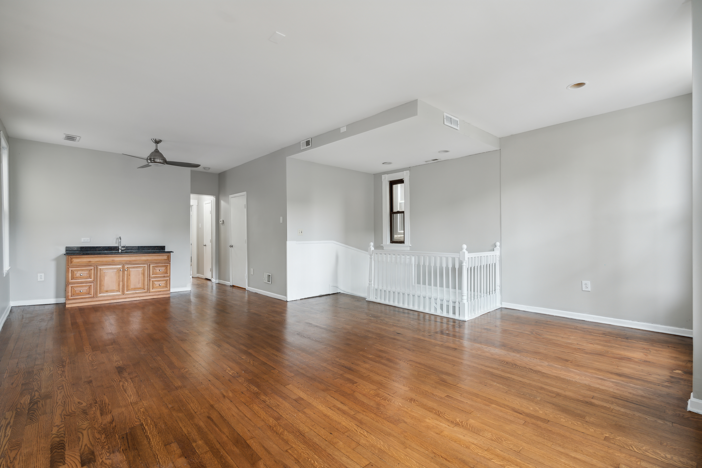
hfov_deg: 96.7
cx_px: 351
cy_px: 234
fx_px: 312
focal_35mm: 16
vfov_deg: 73.8
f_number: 8
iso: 320
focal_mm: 16
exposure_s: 2.5
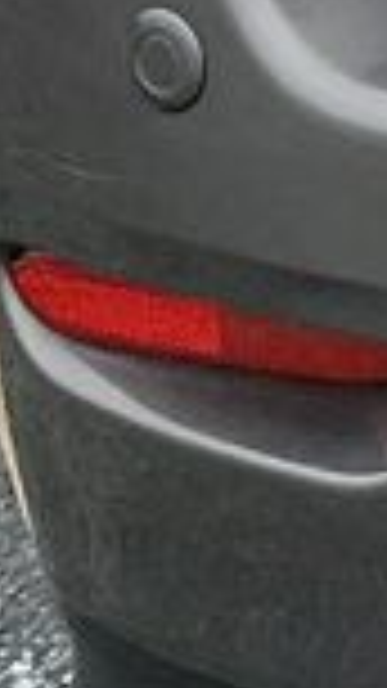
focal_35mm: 274
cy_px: -1147
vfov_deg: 7.2
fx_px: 5001
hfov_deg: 3.6
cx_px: 2646
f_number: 1.8
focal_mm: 6.7
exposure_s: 1/773
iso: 50
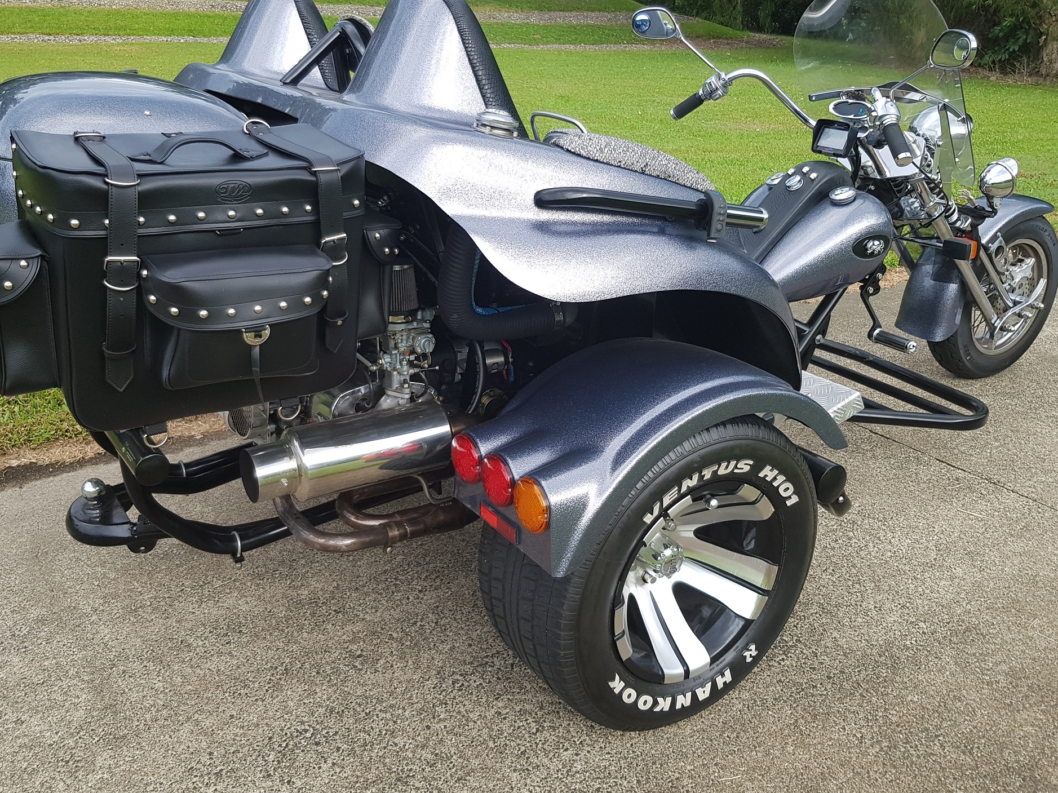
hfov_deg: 56.8
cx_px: 486
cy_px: 326
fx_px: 978
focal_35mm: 32
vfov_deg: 44.0
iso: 40
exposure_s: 1/512
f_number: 1.7
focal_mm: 4.3
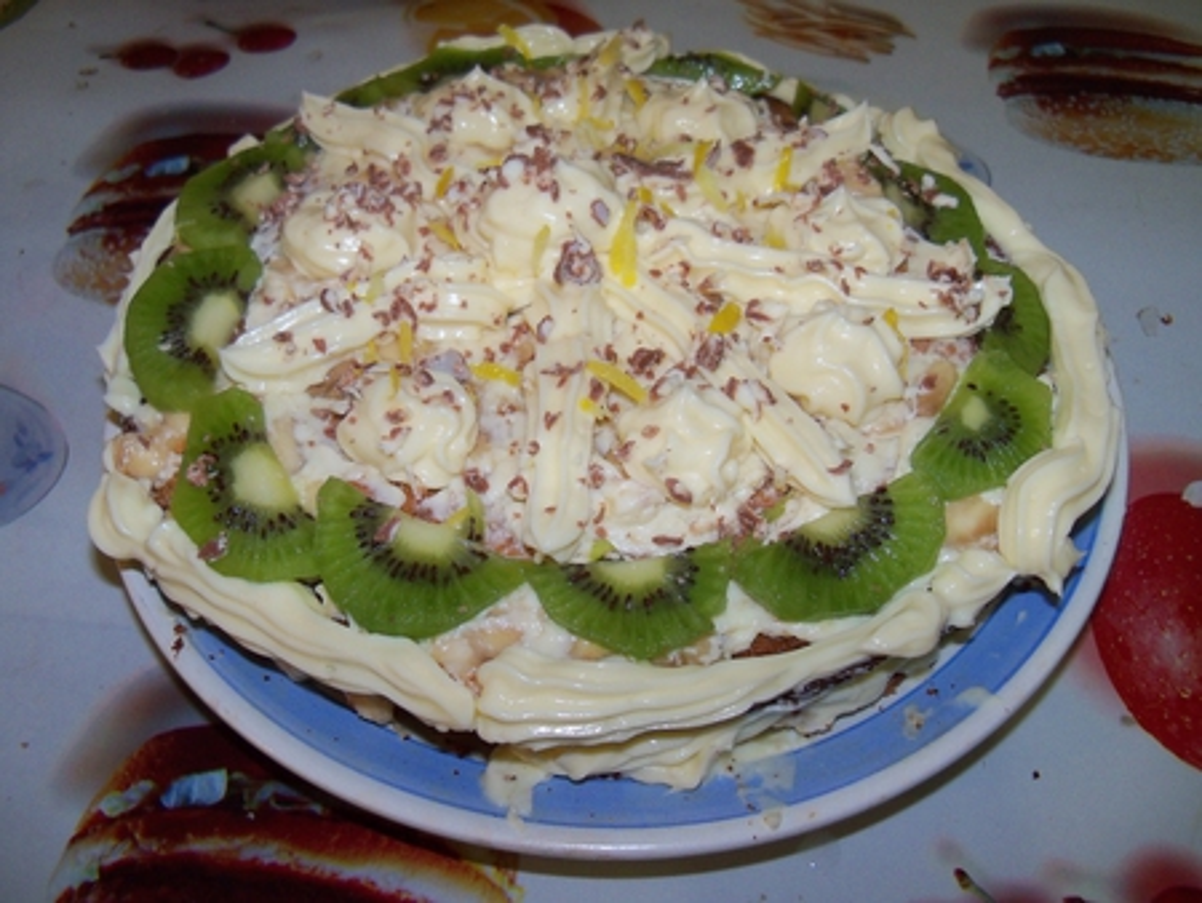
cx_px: 601
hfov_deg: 52.6
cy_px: 452
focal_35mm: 35
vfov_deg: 40.7
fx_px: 1216
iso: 200
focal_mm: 6.2
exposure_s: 1/30
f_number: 3.5
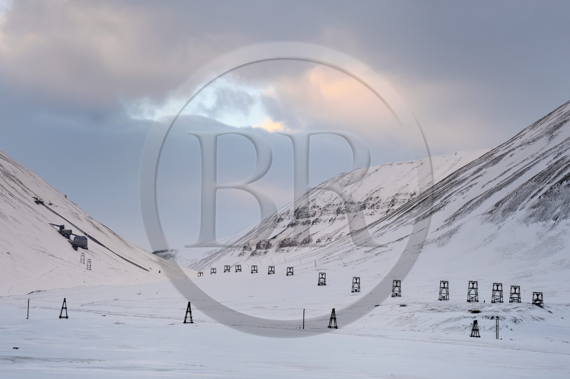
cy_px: 190
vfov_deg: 12.2
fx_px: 1772
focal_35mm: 112
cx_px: 285
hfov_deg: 18.3
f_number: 8
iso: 400
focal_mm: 112
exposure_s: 1/250
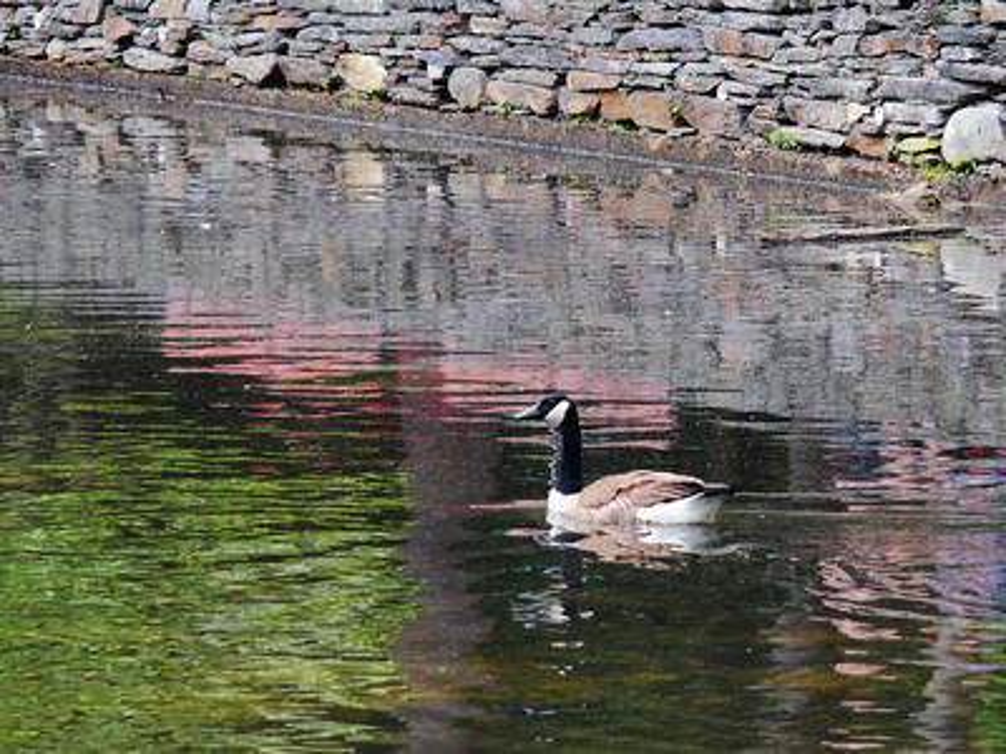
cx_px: 503
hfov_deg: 6.6
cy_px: 377
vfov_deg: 5.0
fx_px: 8719
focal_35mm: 300
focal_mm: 150
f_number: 5.6
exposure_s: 1/320
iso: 400
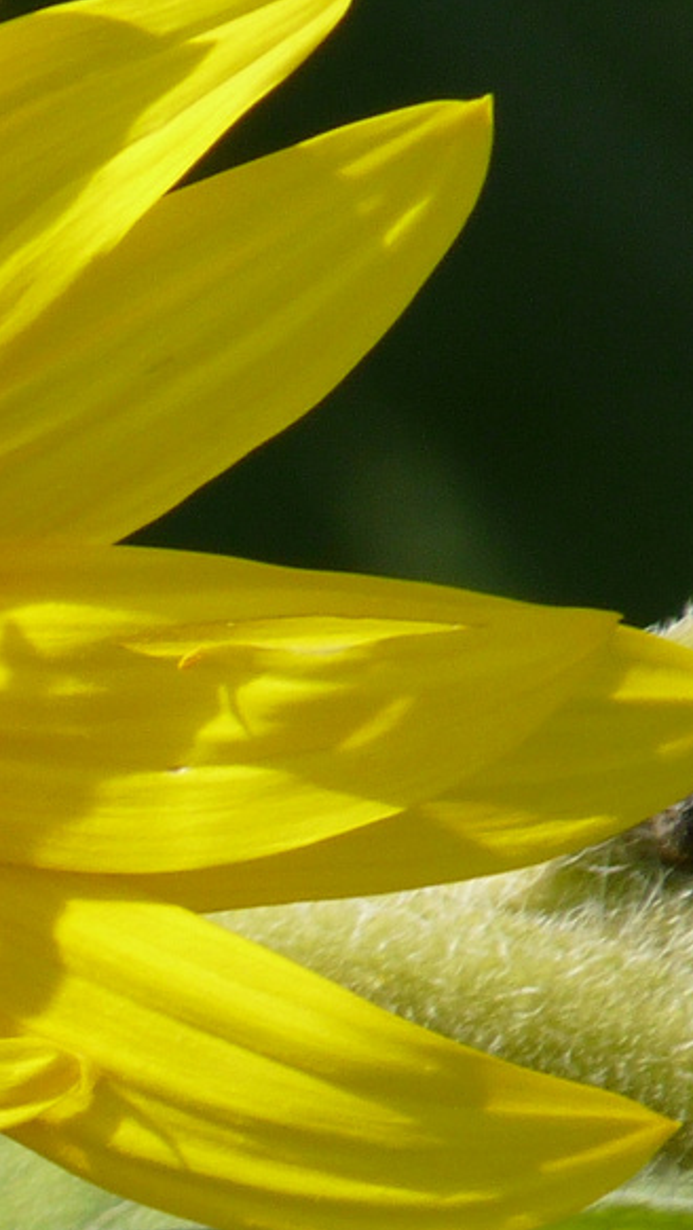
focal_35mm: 1746
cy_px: 839
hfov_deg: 0.7
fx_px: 56955
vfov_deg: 1.2
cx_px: -966
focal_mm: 86.4
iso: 100
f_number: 6.3
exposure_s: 1/400
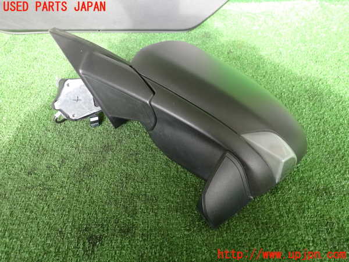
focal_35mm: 25
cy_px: 131
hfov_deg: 69.4
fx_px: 252
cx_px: 174
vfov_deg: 54.9
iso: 200
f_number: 2
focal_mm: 4.5
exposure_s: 1/30
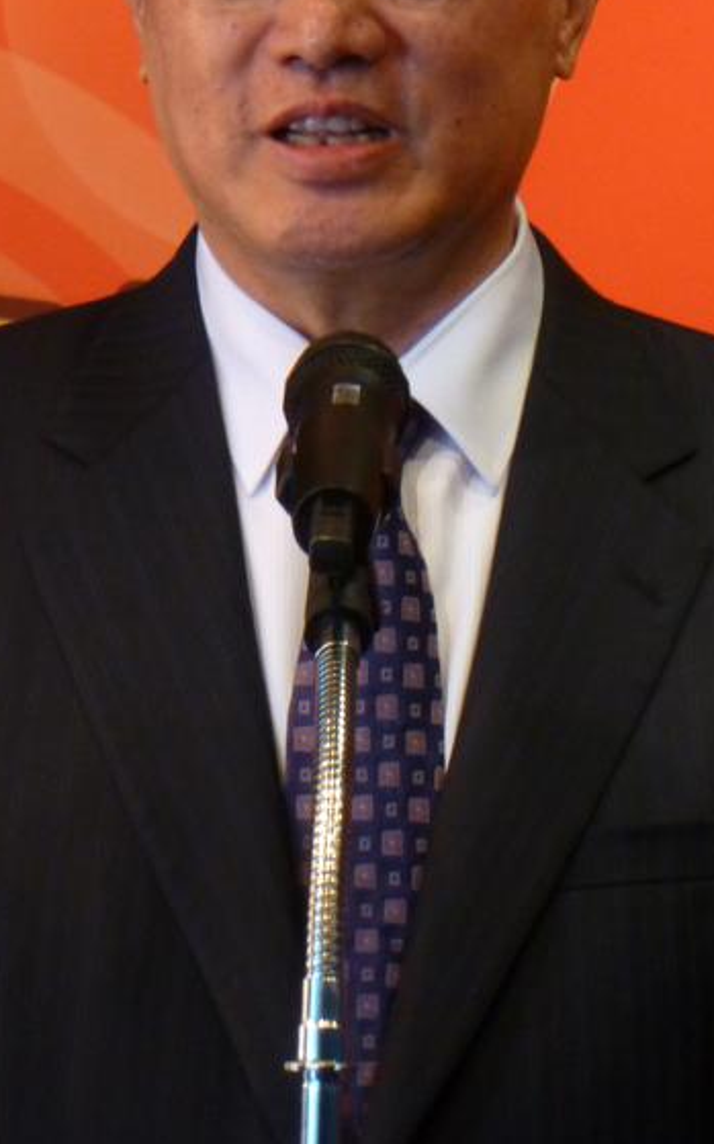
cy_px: 344
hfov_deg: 2.1
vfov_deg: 3.3
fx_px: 19910
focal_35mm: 639
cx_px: 491
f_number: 5.9
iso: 400
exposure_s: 1/15
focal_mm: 55.7
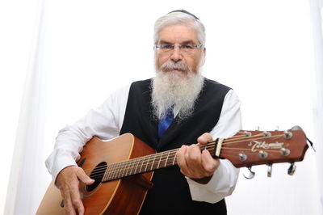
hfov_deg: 46.4
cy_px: 108
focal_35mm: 42
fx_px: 377
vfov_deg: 31.8
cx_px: 162
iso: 250
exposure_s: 1/200
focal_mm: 42
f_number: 5.6
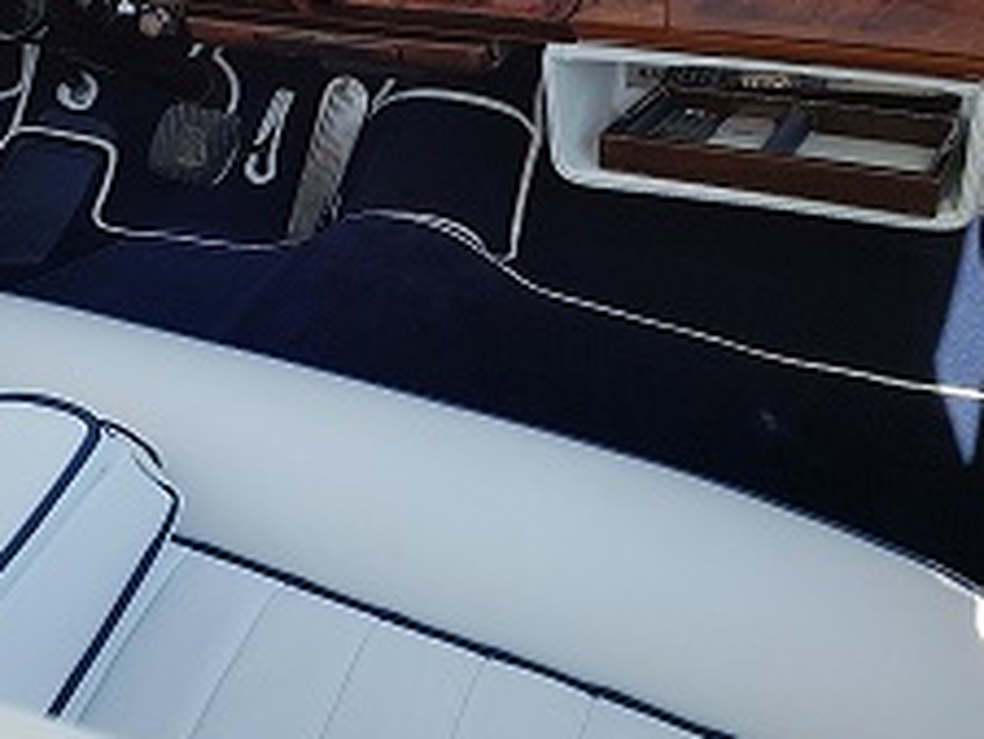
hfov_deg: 37.9
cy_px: 223
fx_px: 1394
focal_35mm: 49
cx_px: 249
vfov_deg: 29.4
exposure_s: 1/282
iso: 50
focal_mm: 4.2
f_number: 1.7
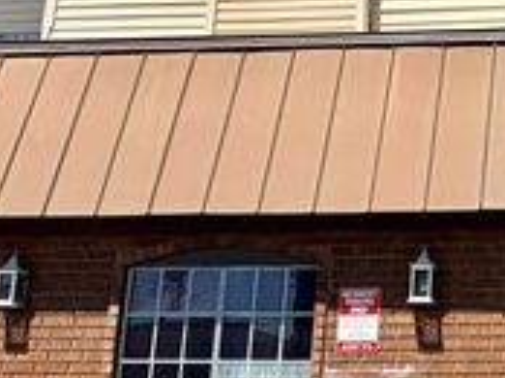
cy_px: 92
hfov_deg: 26.1
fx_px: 1005
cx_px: 551
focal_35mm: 69
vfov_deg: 21.1
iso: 80
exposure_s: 1/5714
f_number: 1.78
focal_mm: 6.76
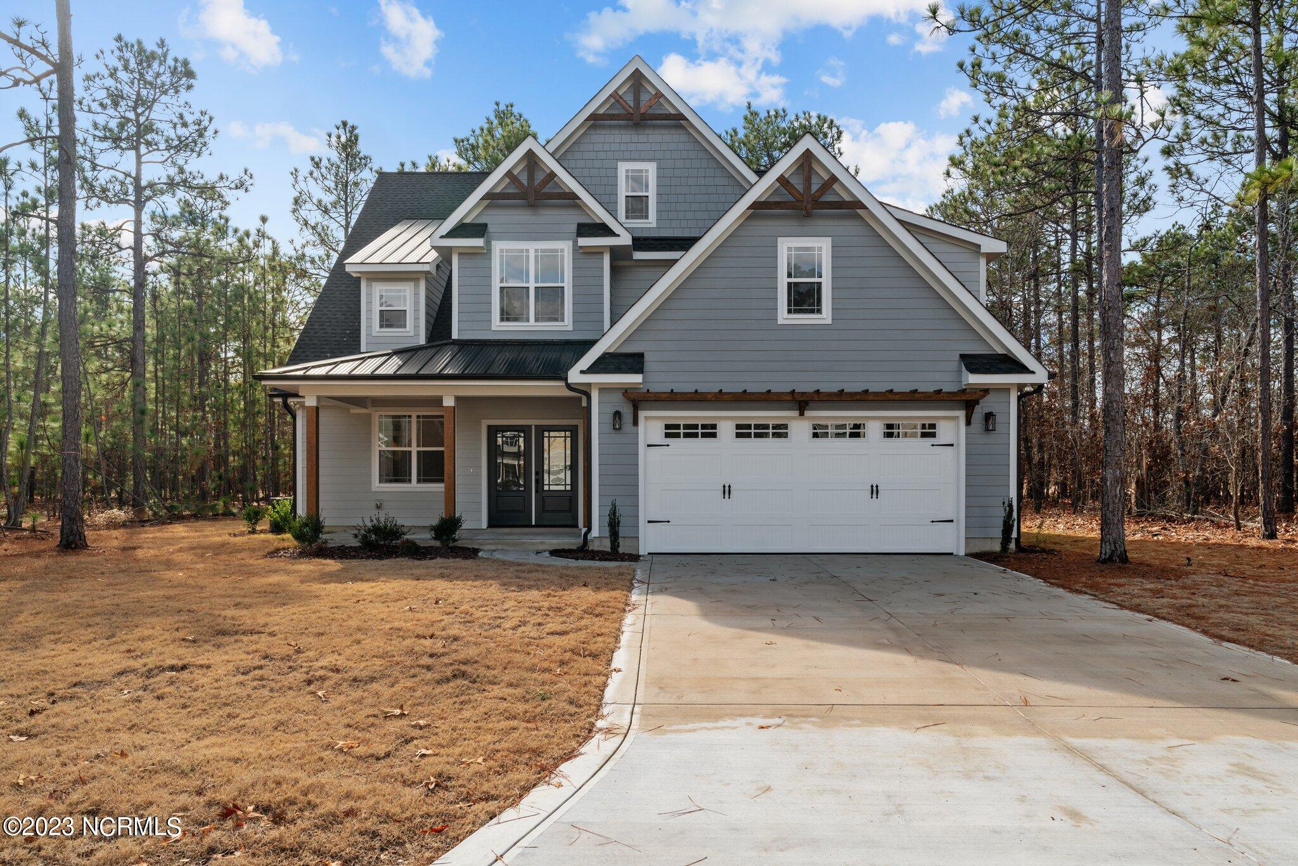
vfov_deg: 53.1
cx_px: 649
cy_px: 433
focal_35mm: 24
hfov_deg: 73.7
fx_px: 865
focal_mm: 24
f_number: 8
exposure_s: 1/160
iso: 320
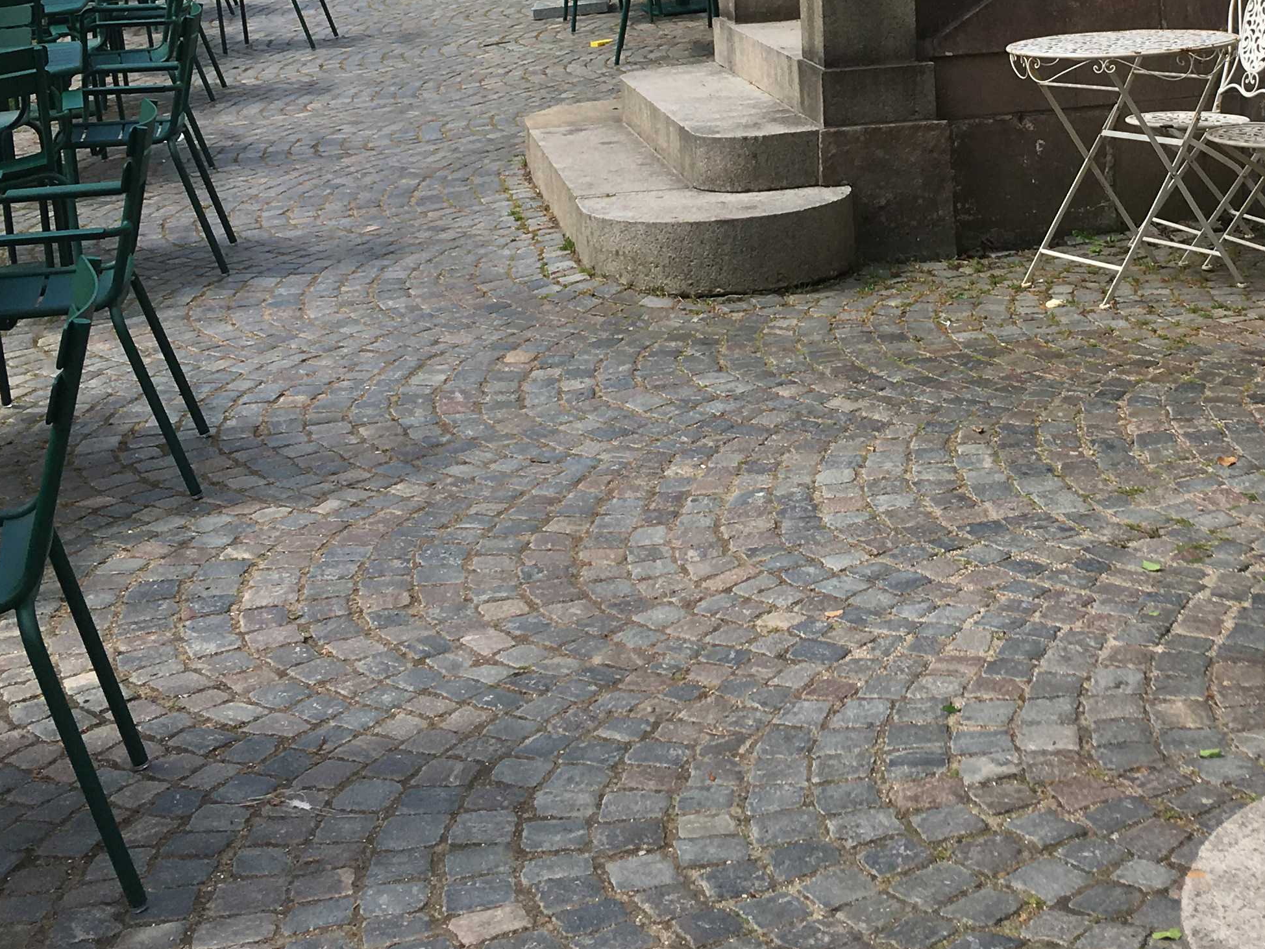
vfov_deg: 23.5
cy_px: 34
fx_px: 2193
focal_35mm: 60
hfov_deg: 31.8
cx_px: 889
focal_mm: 4.15
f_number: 2.2
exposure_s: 1/1183
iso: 25
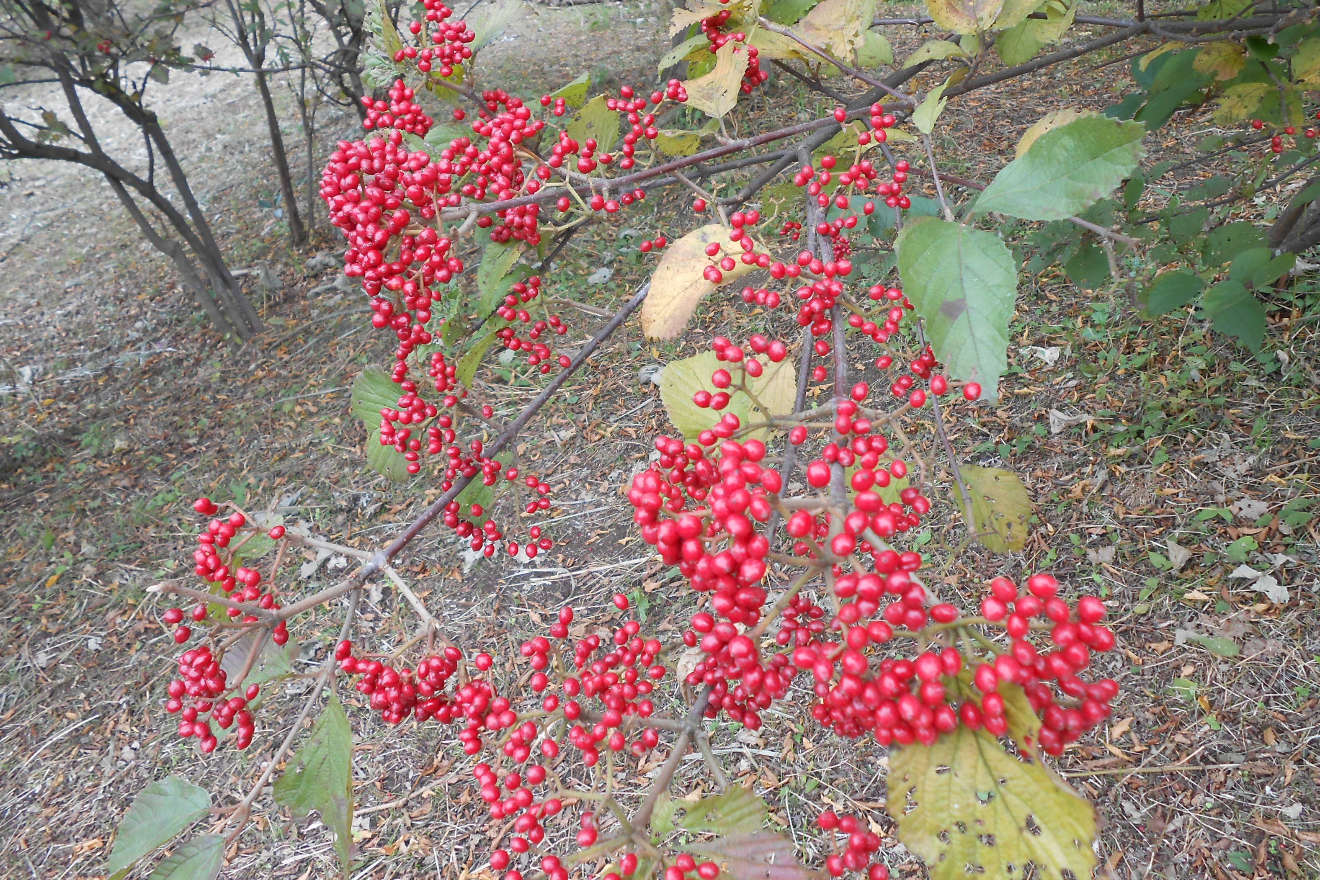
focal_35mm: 28
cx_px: 669
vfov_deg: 46.3
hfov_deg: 65.5
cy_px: 386
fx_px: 1027
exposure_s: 1/30
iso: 80
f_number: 3.5
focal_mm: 4.6
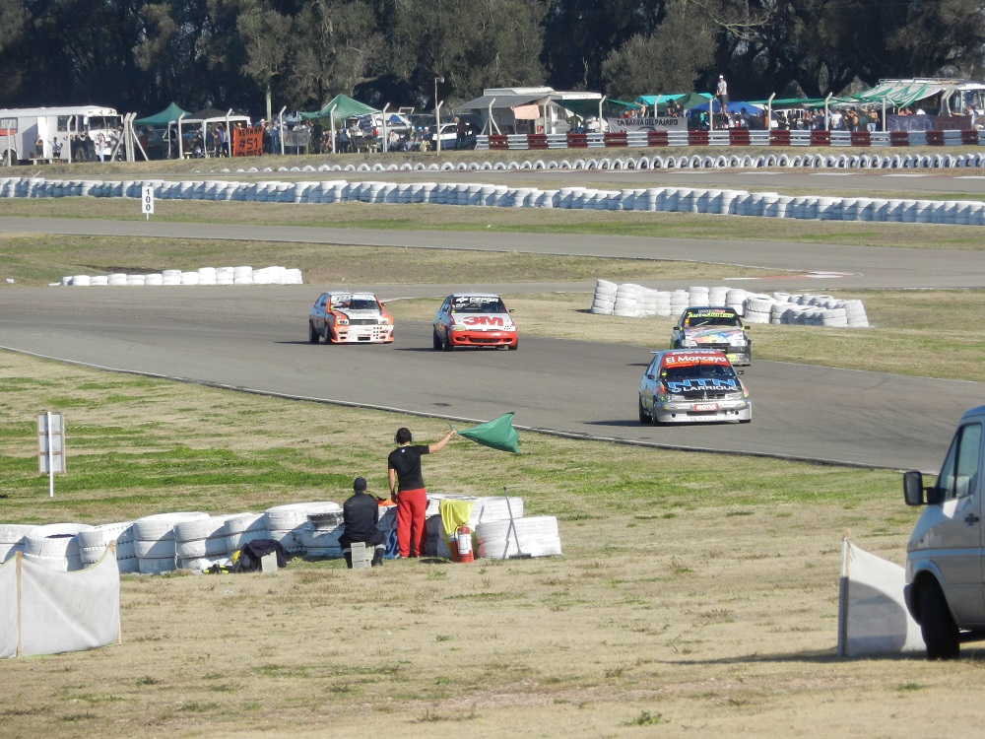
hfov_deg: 3.7
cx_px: 492
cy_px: 370
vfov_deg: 2.8
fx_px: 15309
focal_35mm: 538
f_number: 5.7
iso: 160
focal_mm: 95.6
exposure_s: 1/800
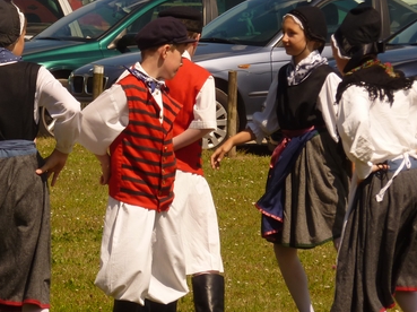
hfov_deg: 6.2
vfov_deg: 4.7
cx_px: 106
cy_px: 99
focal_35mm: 319
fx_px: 3839
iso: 80
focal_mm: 32.1
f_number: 5.6
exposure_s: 1/500
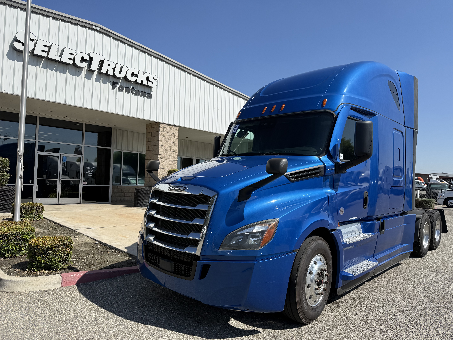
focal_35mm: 24
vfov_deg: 56.8
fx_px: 314
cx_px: 226
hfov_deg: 71.6
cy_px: 170
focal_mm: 6.76
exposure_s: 1/4405
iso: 80
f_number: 1.78
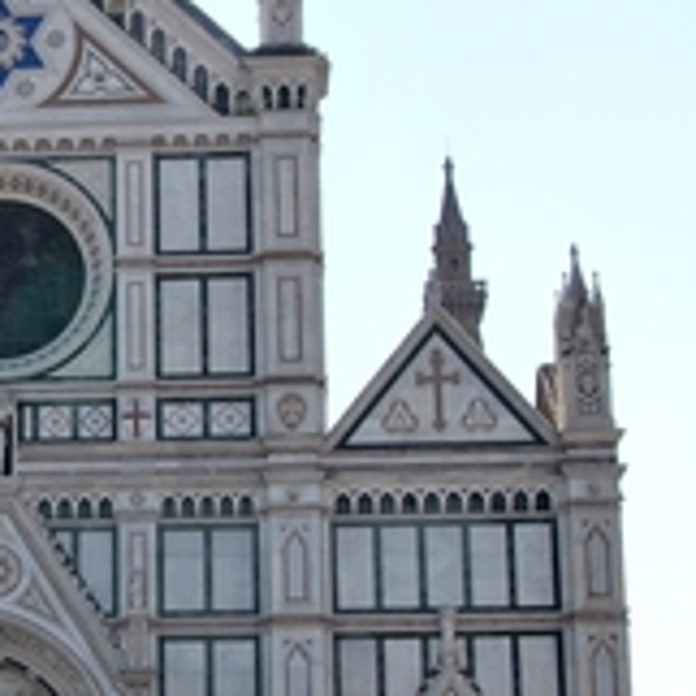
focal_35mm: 105
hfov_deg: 16.2
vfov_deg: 16.5
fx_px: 2389
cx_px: -35
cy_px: 497
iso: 100
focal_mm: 22
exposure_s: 1/250
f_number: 8
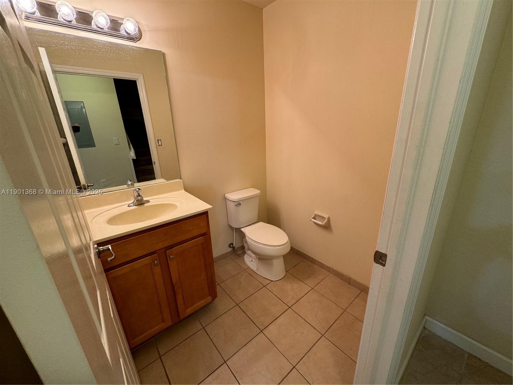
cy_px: 192
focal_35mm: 14
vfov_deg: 85.7
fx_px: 207
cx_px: 256
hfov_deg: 102.1
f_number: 2.2
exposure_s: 1/60
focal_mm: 2.22
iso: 200
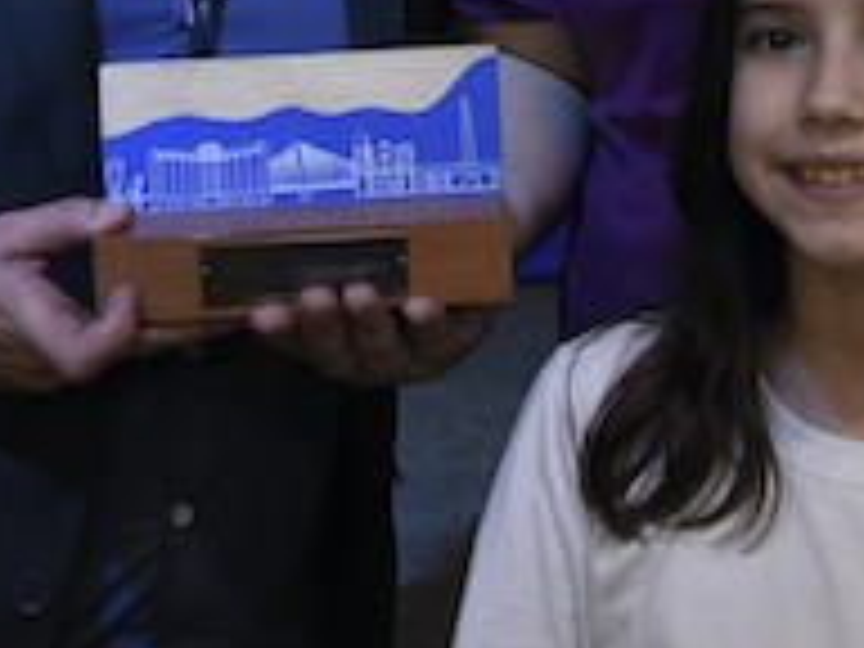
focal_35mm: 92
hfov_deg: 21.2
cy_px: -162
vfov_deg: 15.4
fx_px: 2296
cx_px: 590
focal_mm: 23
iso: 5000
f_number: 2.8
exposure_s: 1/320
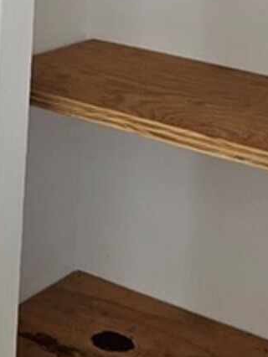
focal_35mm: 92
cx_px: 178
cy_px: -168
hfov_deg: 16.0
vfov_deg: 18.9
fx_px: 949
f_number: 1.7
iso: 1000
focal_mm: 6.3
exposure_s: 1/120
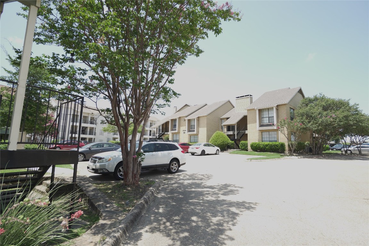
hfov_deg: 90.0
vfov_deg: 67.4
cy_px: 123
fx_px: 184
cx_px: 184
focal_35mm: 18
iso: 100
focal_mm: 12
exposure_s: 1/200
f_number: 4.5
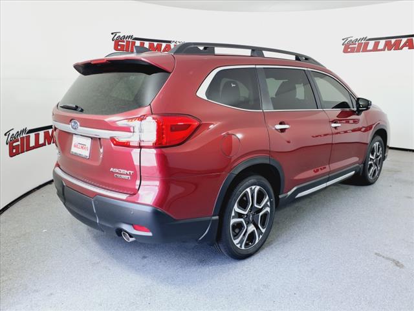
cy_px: 156
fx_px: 323
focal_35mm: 27
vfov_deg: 51.4
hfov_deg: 65.3
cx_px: 207
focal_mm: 3.58
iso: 40
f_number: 1.9
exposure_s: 1/120
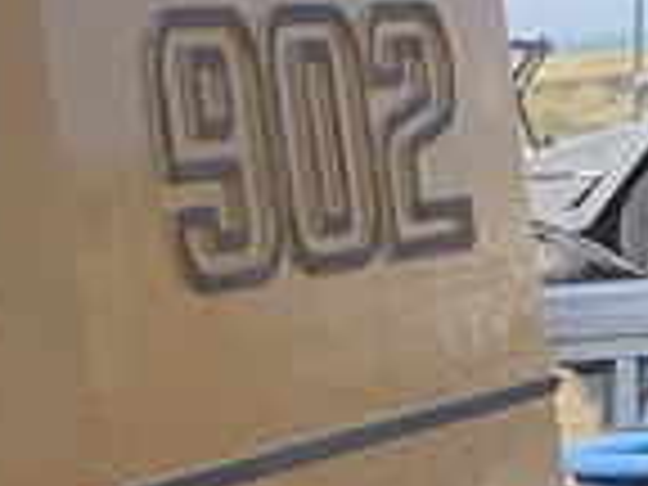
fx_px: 3388
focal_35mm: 181
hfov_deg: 8.5
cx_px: -1490
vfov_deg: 8.1
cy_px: 706
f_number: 1.8
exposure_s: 1/1718
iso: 25
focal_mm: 4.25
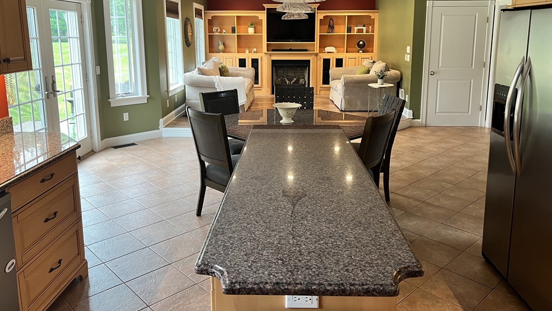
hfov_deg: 66.1
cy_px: 107
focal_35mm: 29
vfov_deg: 39.8
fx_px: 425
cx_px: 280
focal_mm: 5.7
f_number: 1.5
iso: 100
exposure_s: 1/60
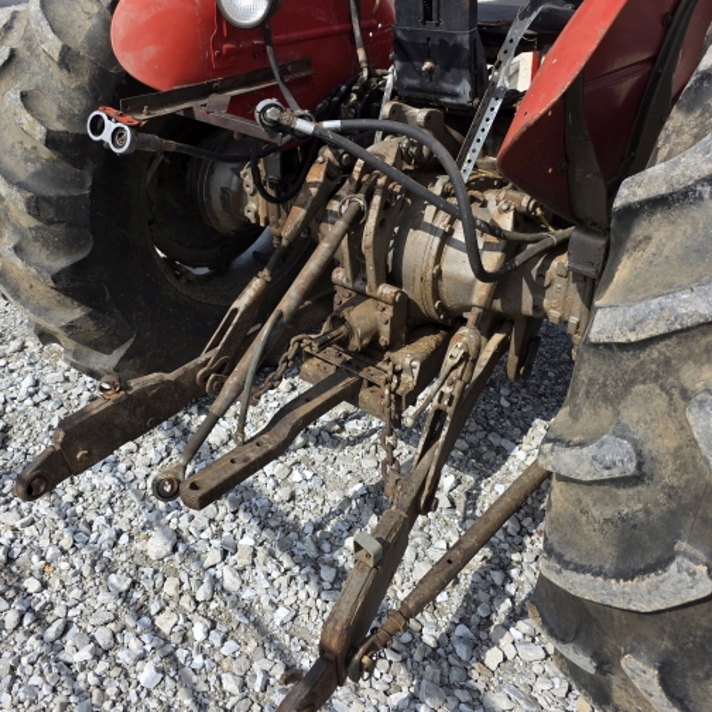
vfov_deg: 52.3
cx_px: 318
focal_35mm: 31
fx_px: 721
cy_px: 294
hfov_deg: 52.4
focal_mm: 6.3
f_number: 1.7
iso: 80
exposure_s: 1/7333
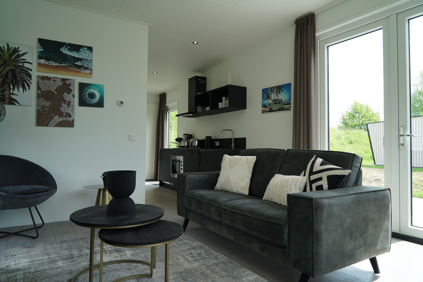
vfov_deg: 53.2
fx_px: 282
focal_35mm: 24
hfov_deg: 73.7
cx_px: 212
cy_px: 141
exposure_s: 1/80
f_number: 5.6
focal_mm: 24
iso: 100
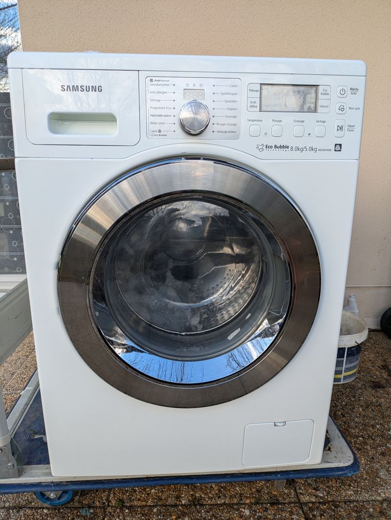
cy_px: 260
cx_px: 196
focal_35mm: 25
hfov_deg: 54.9
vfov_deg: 69.4
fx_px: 376
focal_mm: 5.43
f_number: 1.89
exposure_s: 1/289
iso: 47
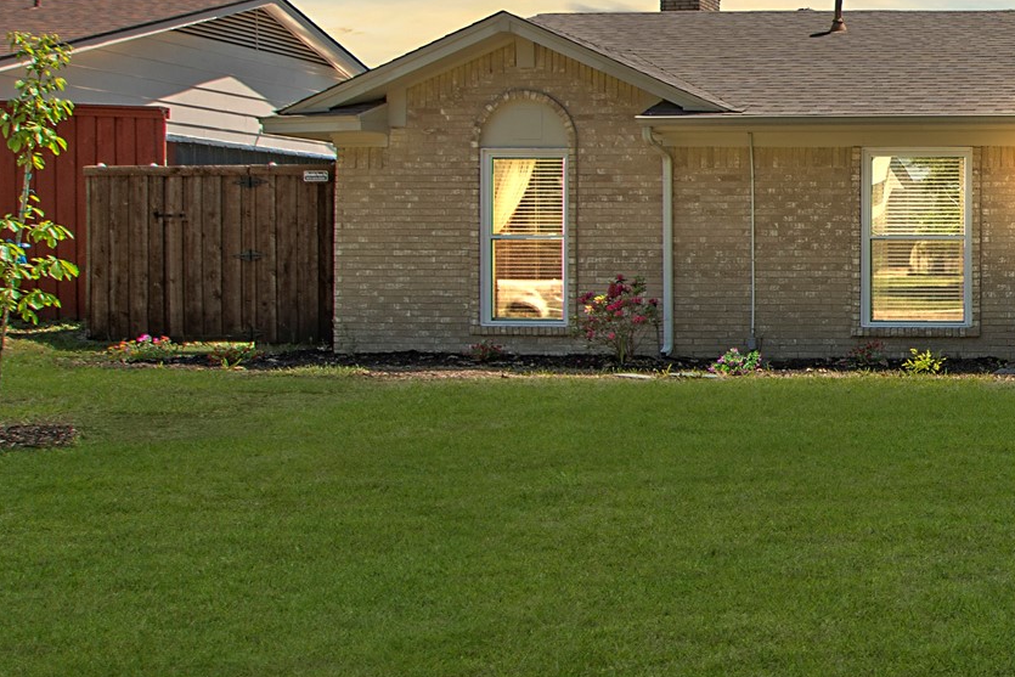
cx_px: 1179
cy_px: 247
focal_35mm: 39
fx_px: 1100
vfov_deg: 34.0
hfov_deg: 38.5
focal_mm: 10
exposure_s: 1/250
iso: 100
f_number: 8
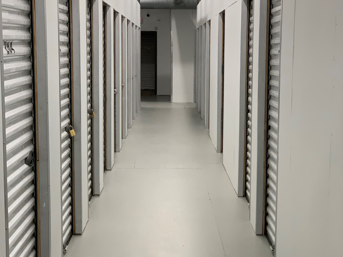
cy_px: 128
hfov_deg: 36.8
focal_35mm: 52
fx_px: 515
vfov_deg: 28.0
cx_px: 172
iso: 125
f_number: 2.4
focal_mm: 6
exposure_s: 1/89
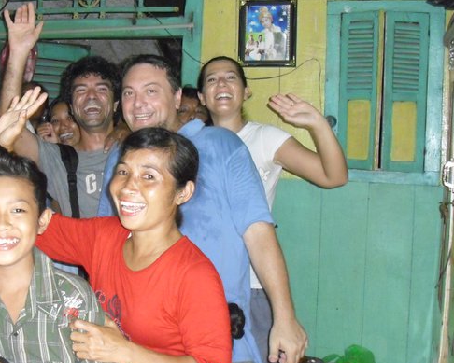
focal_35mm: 61
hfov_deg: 30.5
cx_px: 118
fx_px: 820
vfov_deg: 25.0
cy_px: 172
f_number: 2.8
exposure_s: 1/60
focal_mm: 6.2
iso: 400
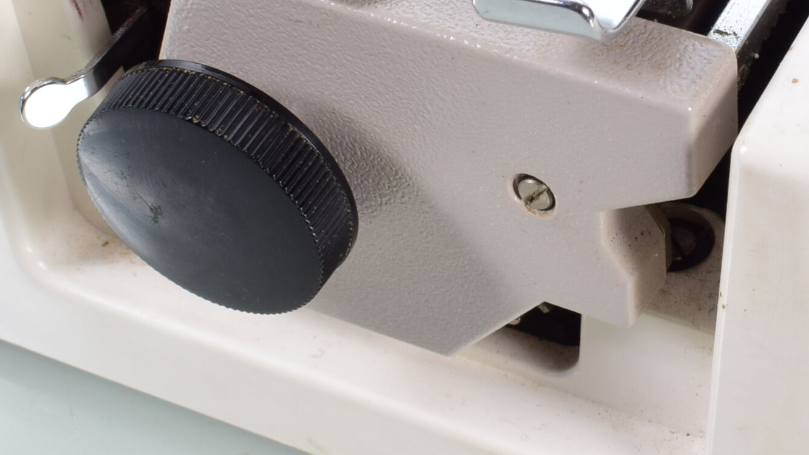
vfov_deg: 10.7
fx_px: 2424
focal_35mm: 113
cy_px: 113
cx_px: 607
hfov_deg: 18.8
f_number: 18
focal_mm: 32
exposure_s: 1/125
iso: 200
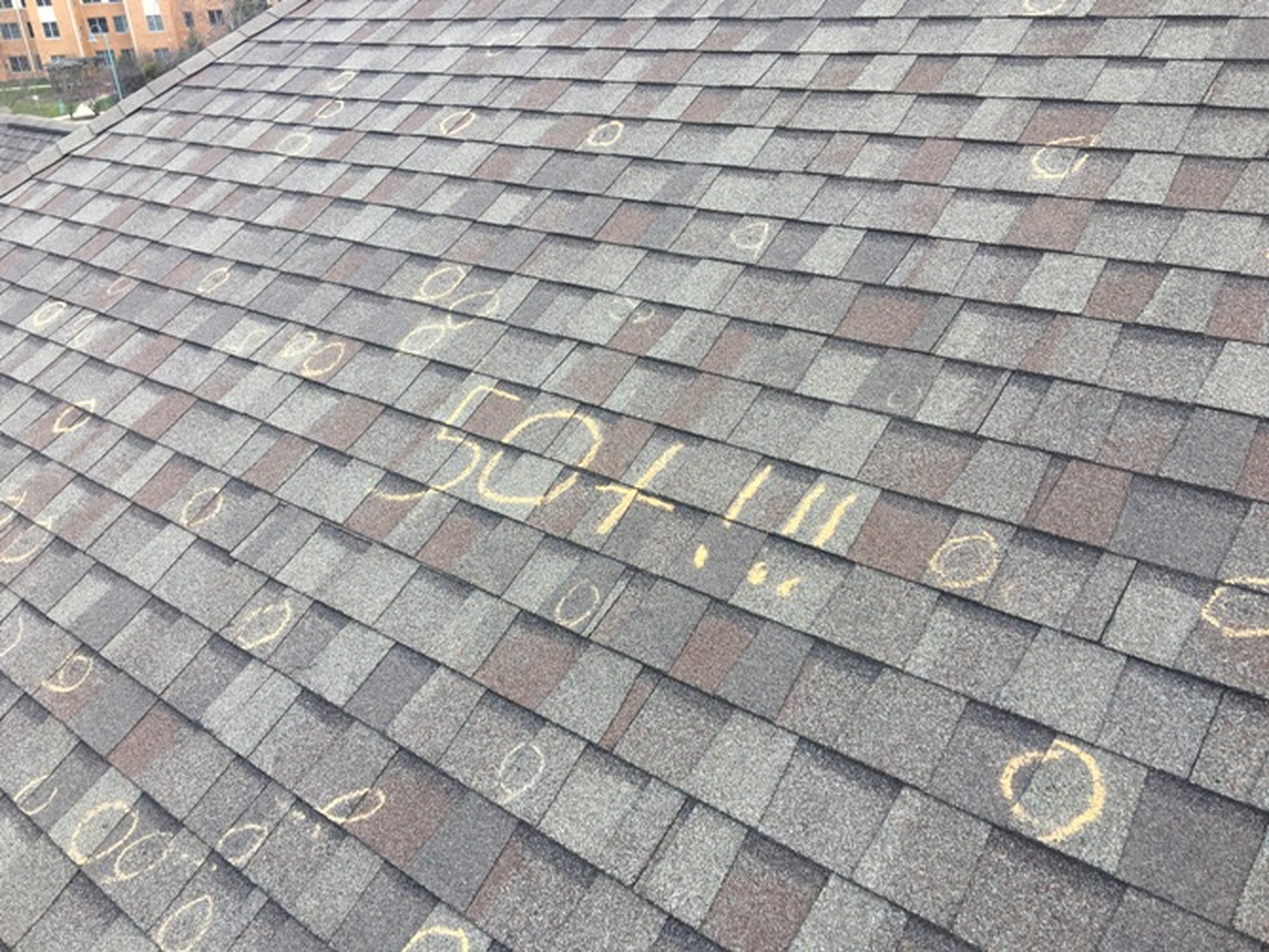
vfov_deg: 48.2
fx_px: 1063
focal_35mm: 29
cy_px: 476
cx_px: 634
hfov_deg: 61.7
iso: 25
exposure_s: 1/343
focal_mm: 4.15
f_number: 2.2
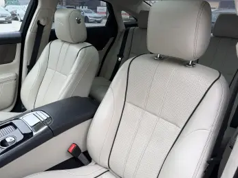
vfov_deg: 54.8
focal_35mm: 25
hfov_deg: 69.4
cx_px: 122
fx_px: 172
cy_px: 92
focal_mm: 6.76
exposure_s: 1/121
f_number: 1.78
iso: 100
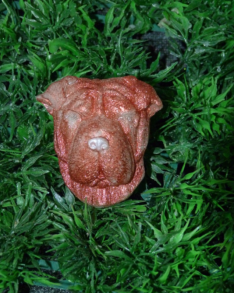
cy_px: 144
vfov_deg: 18.3
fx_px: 909
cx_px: 118
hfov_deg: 14.7
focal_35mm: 105
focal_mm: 17.9
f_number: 3.5
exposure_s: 1/60
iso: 400
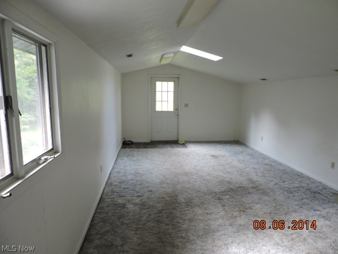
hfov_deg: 71.6
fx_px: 234
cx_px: 169
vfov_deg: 56.8
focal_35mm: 24
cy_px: 127
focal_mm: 4.3
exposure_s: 1/30
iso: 280
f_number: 3
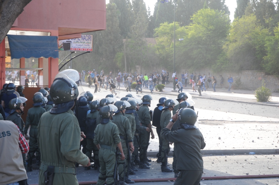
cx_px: 140
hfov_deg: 22.6
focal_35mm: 90
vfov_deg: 15.1
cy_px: 92
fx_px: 697
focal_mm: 60
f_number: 7.1
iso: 200
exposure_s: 1/125
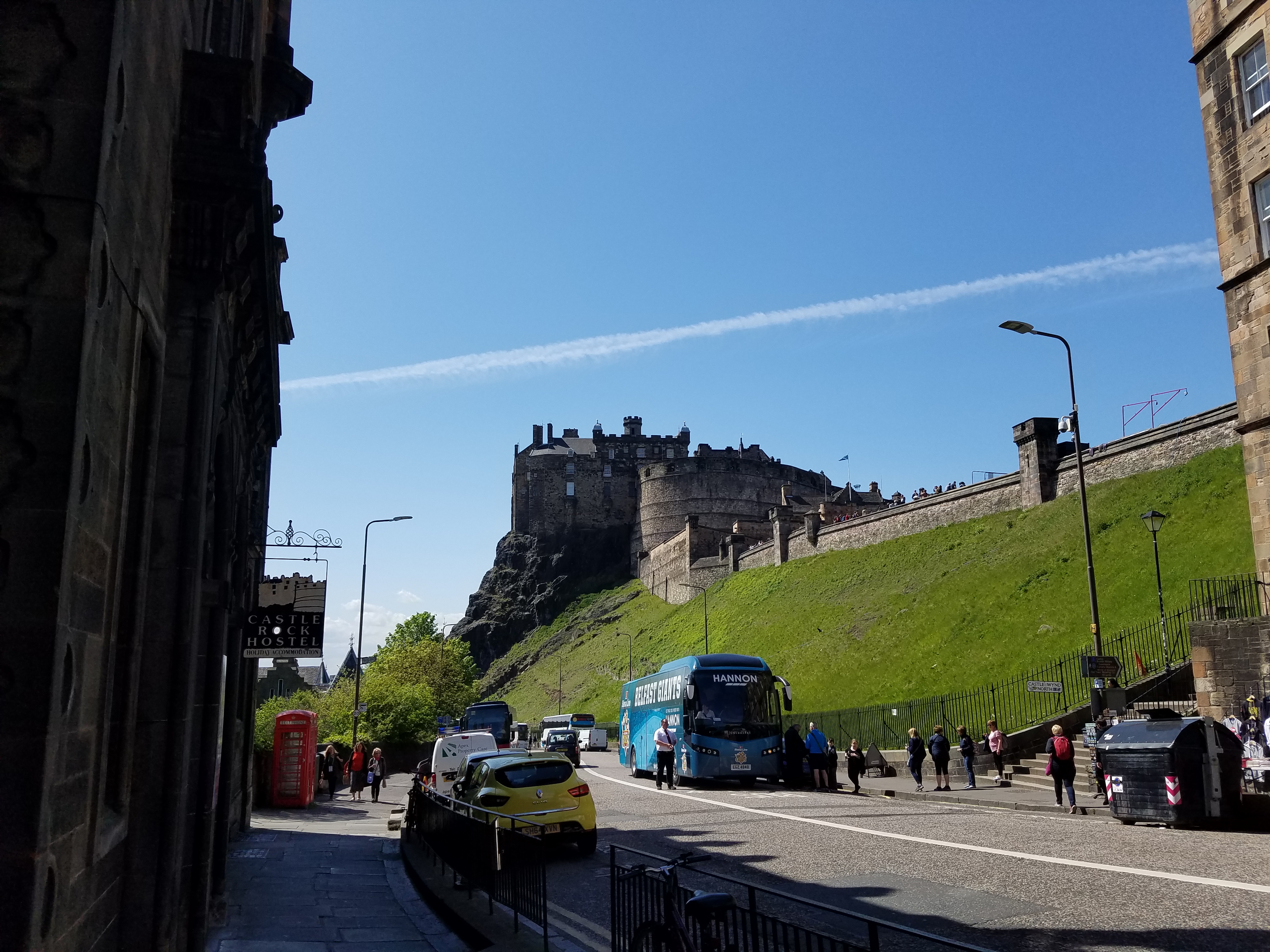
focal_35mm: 26
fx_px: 954
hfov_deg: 67.3
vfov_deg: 53.1
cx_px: 635
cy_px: 476
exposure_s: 1/3136
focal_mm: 4.2
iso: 50
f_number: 1.7
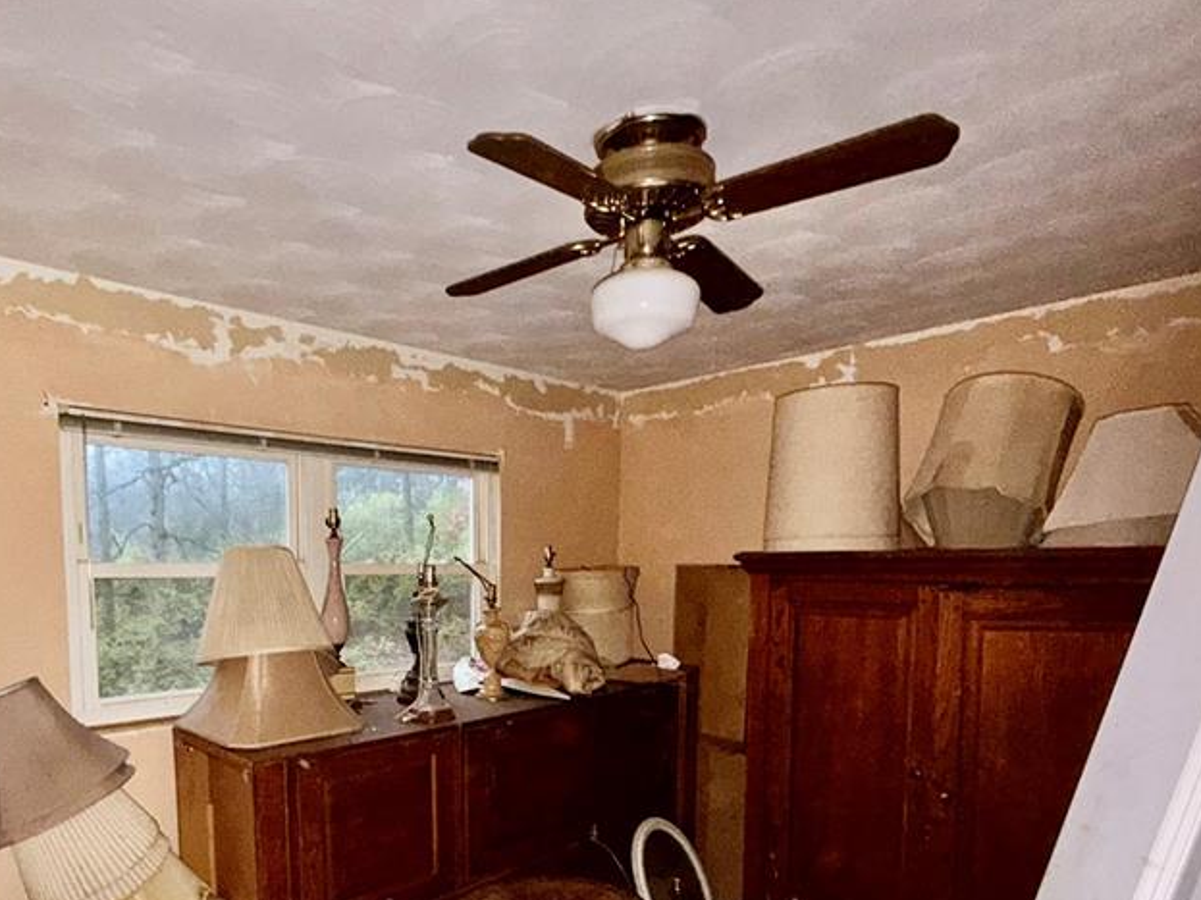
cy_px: 636
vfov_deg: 56.9
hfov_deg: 72.5
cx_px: 440
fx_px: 798
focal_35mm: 23
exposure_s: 1/30
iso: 250
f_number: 2.2
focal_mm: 2.22
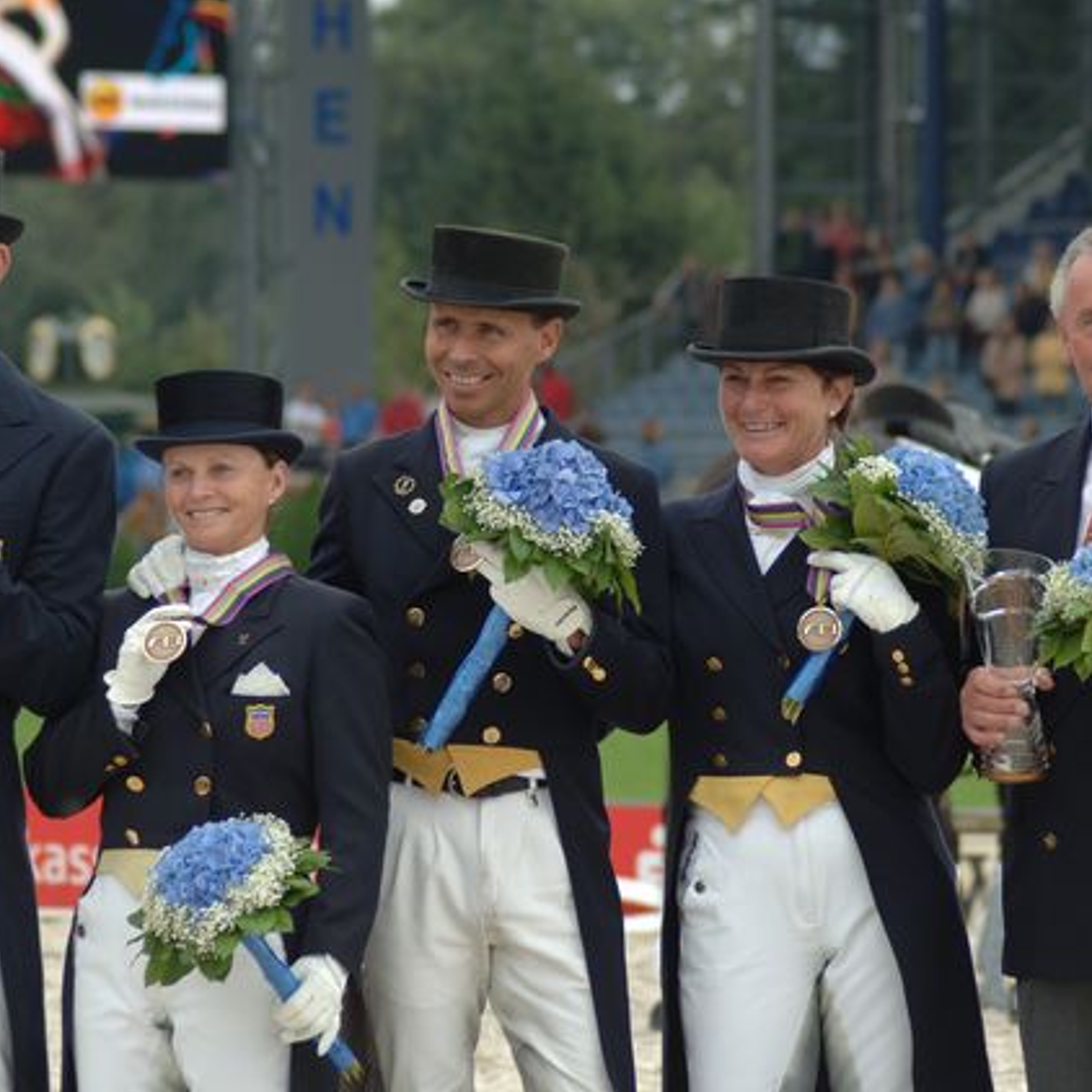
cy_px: 545
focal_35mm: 251
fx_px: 8958
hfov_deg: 7.0
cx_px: 559
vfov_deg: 7.0
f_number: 5.6
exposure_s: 1/250
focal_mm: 130
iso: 200
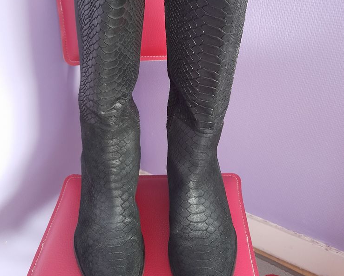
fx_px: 336
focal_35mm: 33
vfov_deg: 44.0
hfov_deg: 54.2
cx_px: 174
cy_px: 94
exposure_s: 1/25
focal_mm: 4.6
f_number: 2
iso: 500
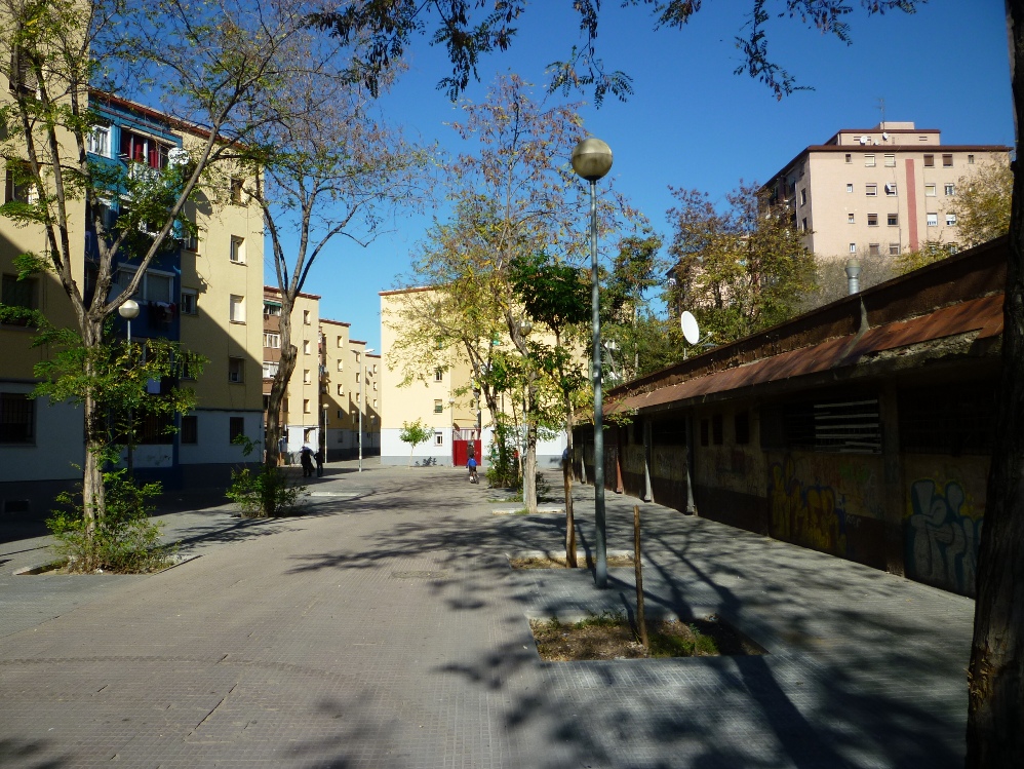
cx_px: 512
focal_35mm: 29
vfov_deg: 48.2
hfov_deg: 61.6
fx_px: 858
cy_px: 384
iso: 80
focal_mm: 5.2
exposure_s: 1/640
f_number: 4
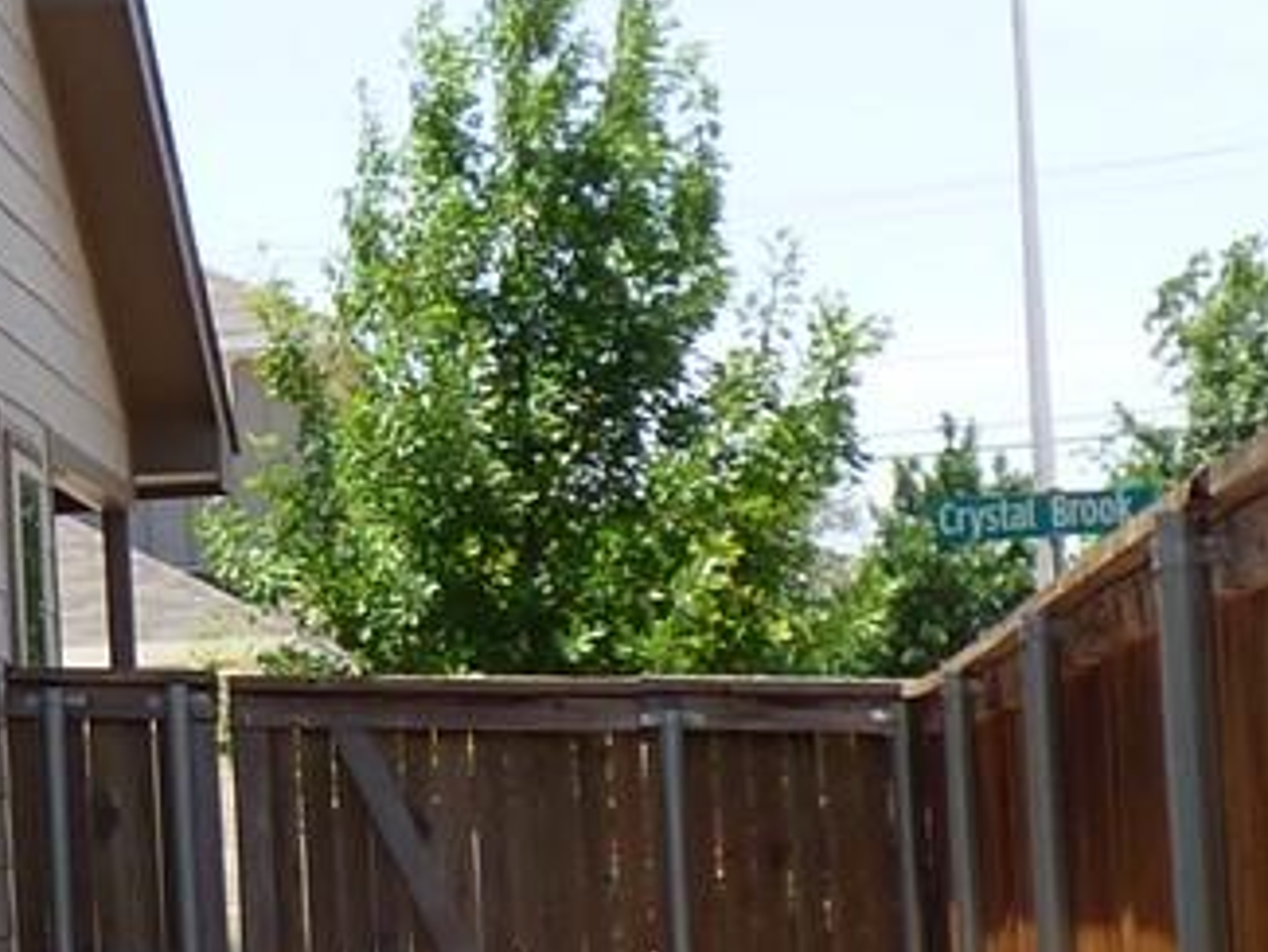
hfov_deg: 15.2
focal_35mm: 126
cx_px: -148
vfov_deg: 11.7
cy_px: 901
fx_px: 4617
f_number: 2.8
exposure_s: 1/800
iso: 100
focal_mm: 3.58
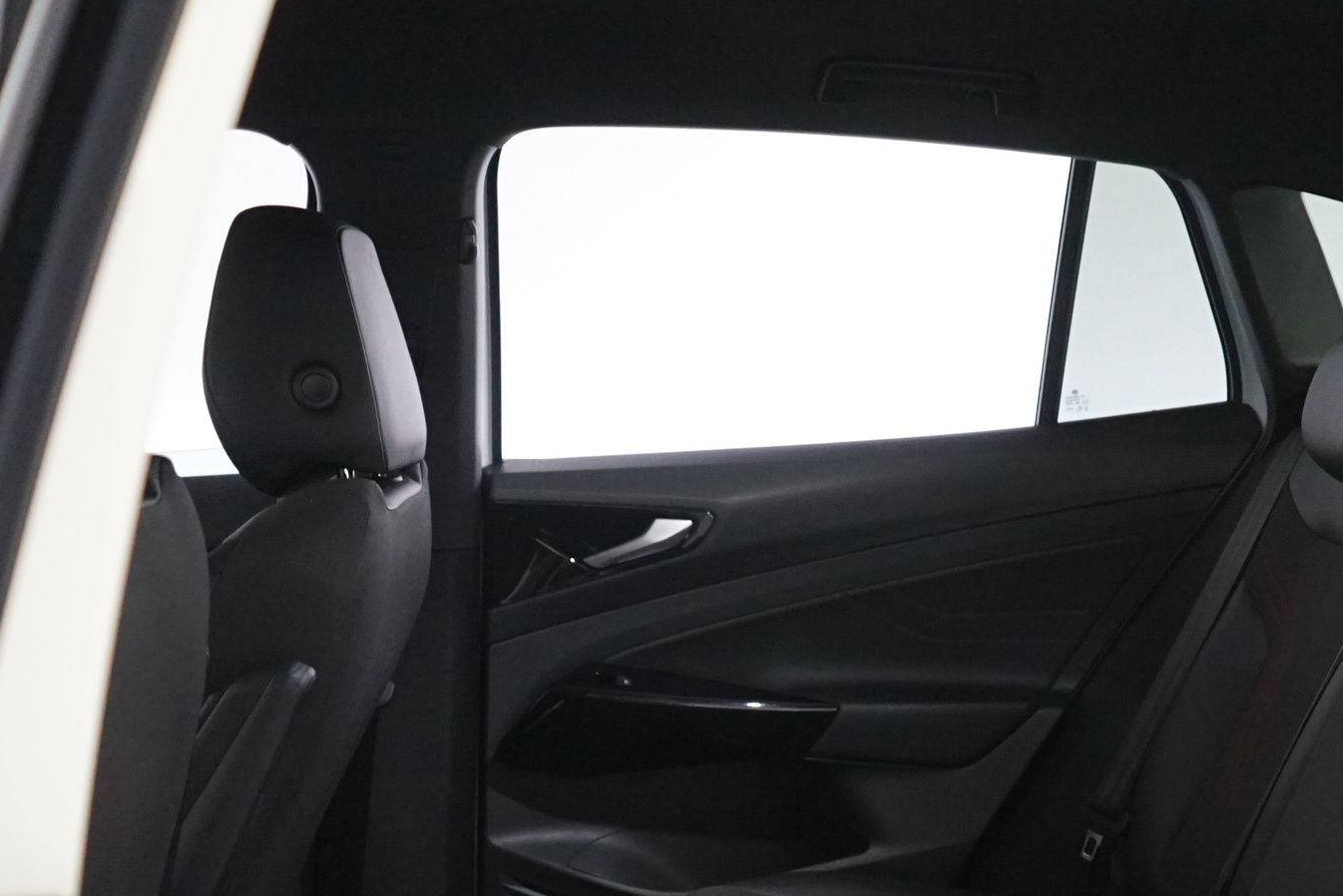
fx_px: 1940
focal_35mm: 52
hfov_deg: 37.1
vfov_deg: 25.1
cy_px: 825
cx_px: 1028
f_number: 3.5
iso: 4000
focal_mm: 28
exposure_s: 1/20
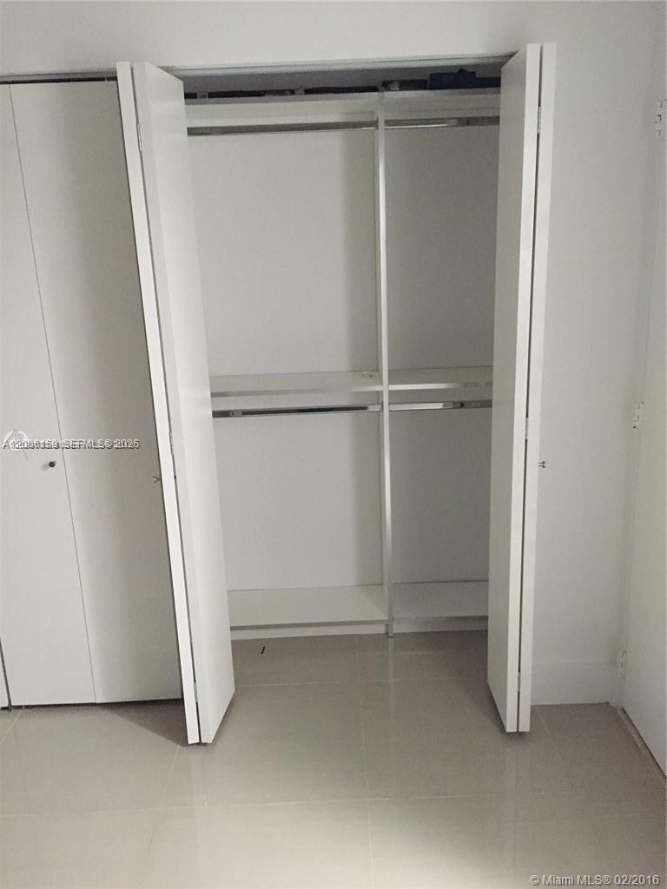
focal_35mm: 29
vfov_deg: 61.7
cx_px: 334
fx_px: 745
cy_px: 444
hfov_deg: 48.2
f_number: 2.2
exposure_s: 1/15
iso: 320
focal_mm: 4.15
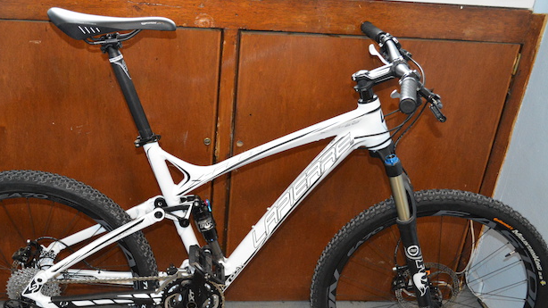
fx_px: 654
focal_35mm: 45
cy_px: 211
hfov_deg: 45.3
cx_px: 233
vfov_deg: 26.3
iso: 3200
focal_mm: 22
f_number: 3.8
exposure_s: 1/60
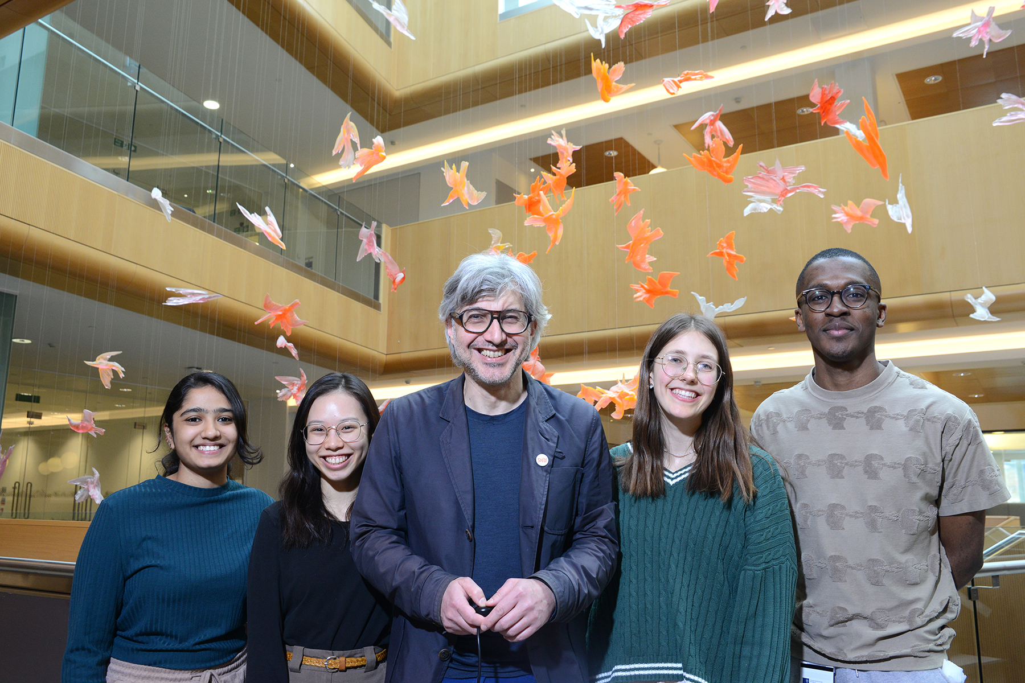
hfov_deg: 60.3
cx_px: 512
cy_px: 342
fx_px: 883
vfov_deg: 42.3
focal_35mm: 31
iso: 1250
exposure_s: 1/60
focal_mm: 31
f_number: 8
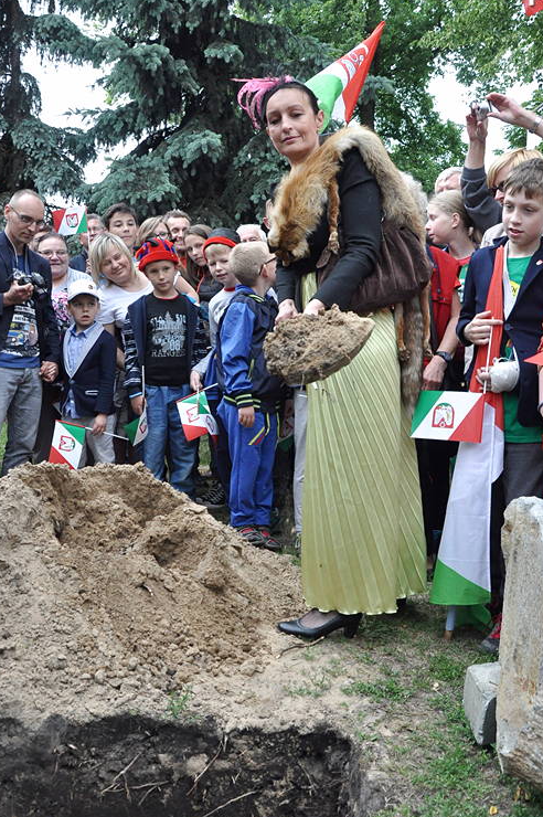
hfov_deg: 42.2
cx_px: 264
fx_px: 703
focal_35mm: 31
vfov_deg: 60.3
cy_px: 420
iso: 1250
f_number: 7.1
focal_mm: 18
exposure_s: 1/320
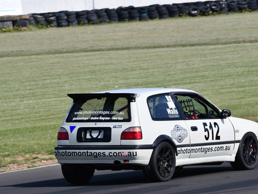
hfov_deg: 4.2
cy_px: 97
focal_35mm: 472
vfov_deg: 3.2
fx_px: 3519
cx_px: 141
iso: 400
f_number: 11
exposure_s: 1/640
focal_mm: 290
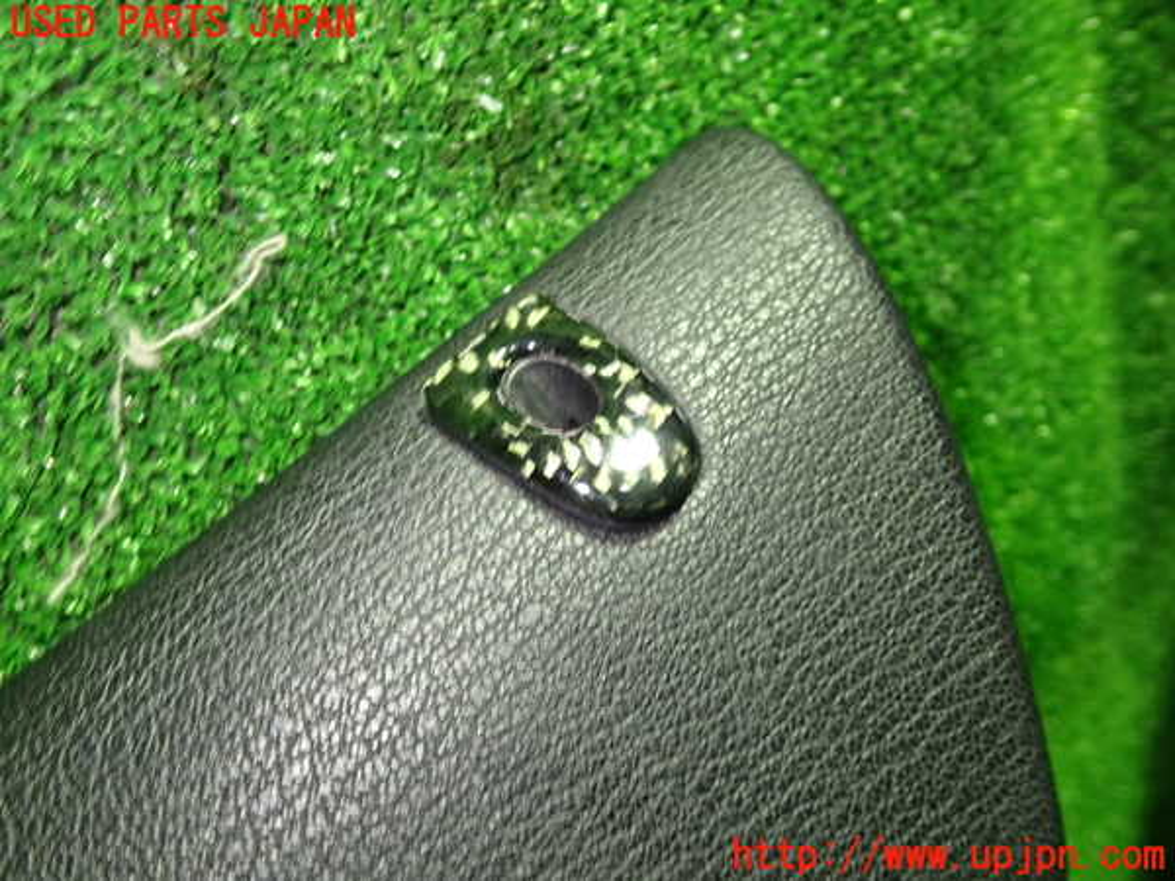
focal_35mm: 30
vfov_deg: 46.8
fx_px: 1018
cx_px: 588
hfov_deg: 60.0
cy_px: 440
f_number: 2.3
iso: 250
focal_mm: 5.4
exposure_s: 1/30
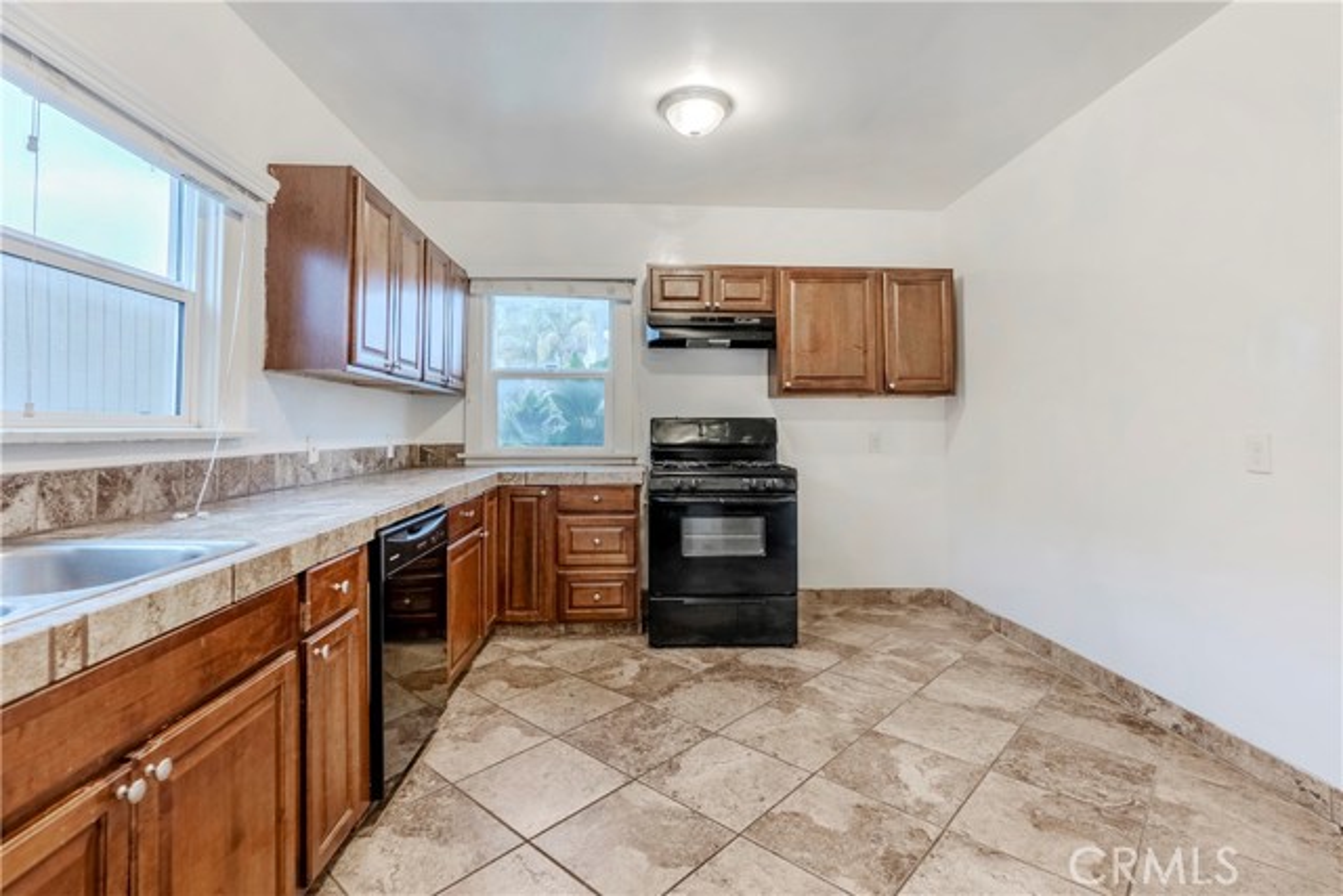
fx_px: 597
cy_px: 448
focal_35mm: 16
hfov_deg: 96.7
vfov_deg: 73.8
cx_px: 672
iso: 250
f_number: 5
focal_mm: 16
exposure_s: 1/25
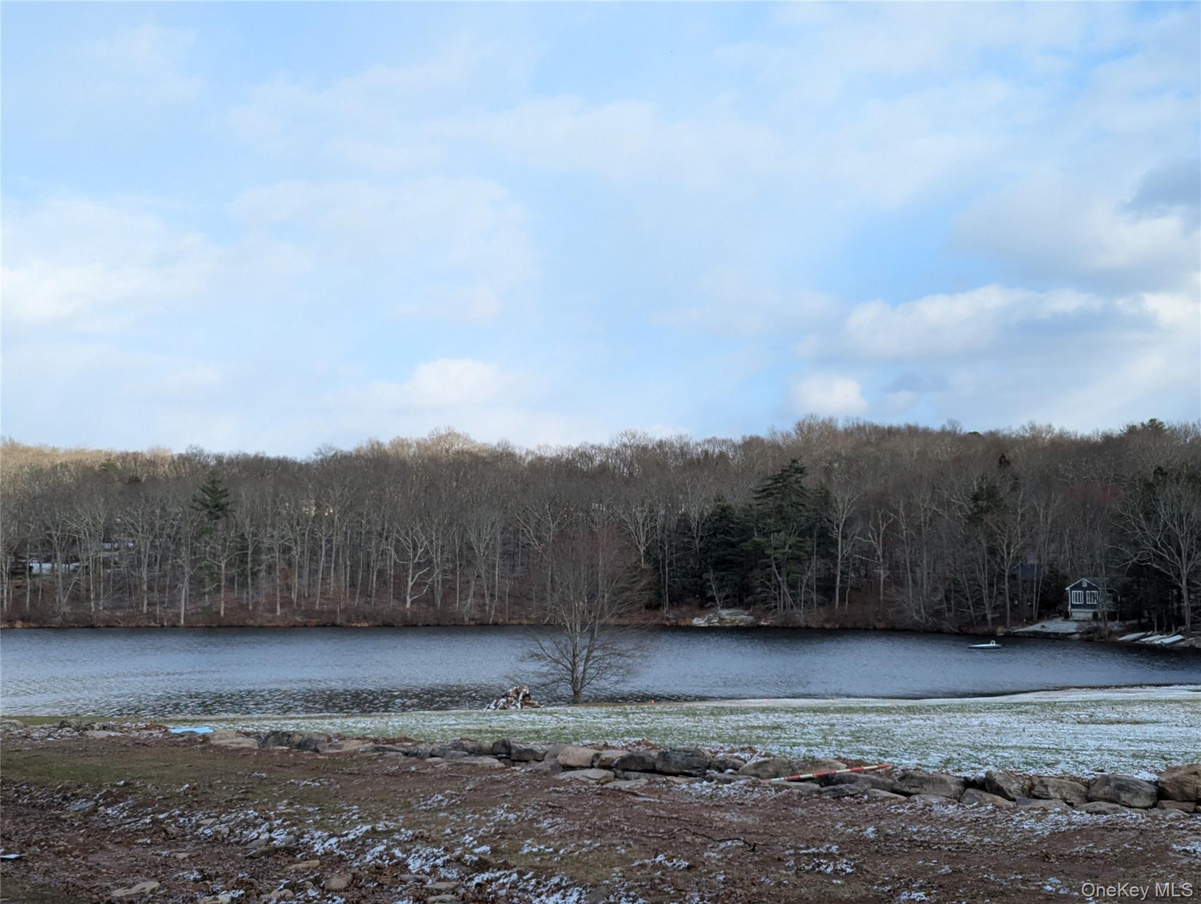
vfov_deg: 30.3
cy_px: 452
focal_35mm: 48
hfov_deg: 39.6
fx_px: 1668
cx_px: 600
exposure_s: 1/1245
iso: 67
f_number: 1.85
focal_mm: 6.81
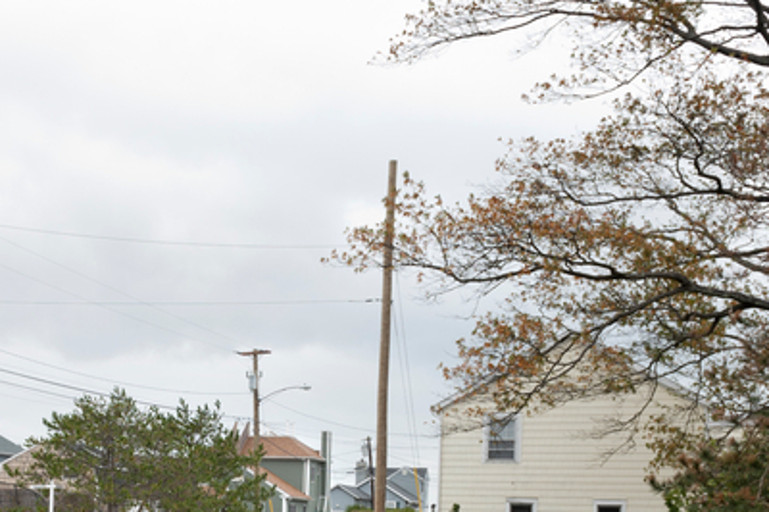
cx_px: 155
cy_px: 525
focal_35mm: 51
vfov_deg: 25.0
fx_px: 1088
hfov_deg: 37.5
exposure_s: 1/200
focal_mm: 24
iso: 100
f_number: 7.1
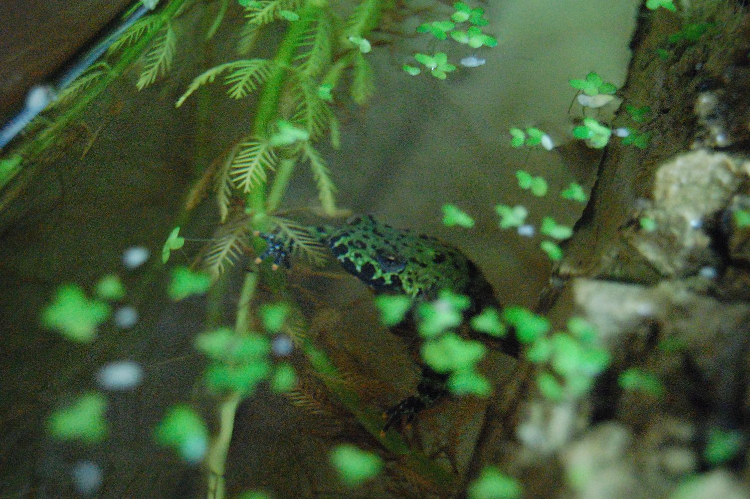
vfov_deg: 16.5
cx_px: 375
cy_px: 250
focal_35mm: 82
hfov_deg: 24.6
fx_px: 1717
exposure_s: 1/40
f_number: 5.6
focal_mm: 55
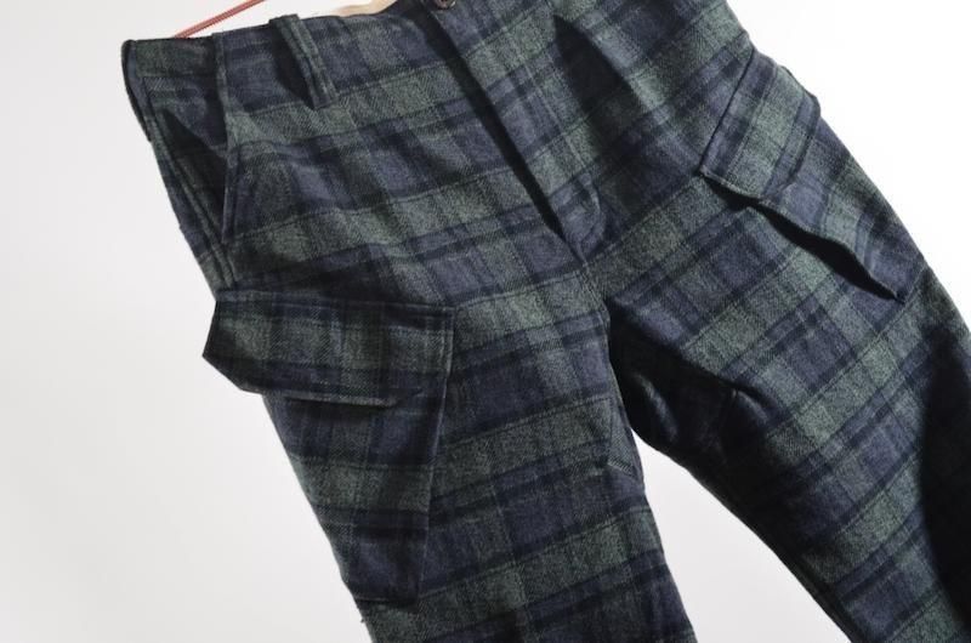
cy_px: 322
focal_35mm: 60
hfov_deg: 33.5
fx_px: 1615
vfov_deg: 22.5
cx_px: 486
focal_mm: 40
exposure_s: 1/25
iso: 800
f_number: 7.1
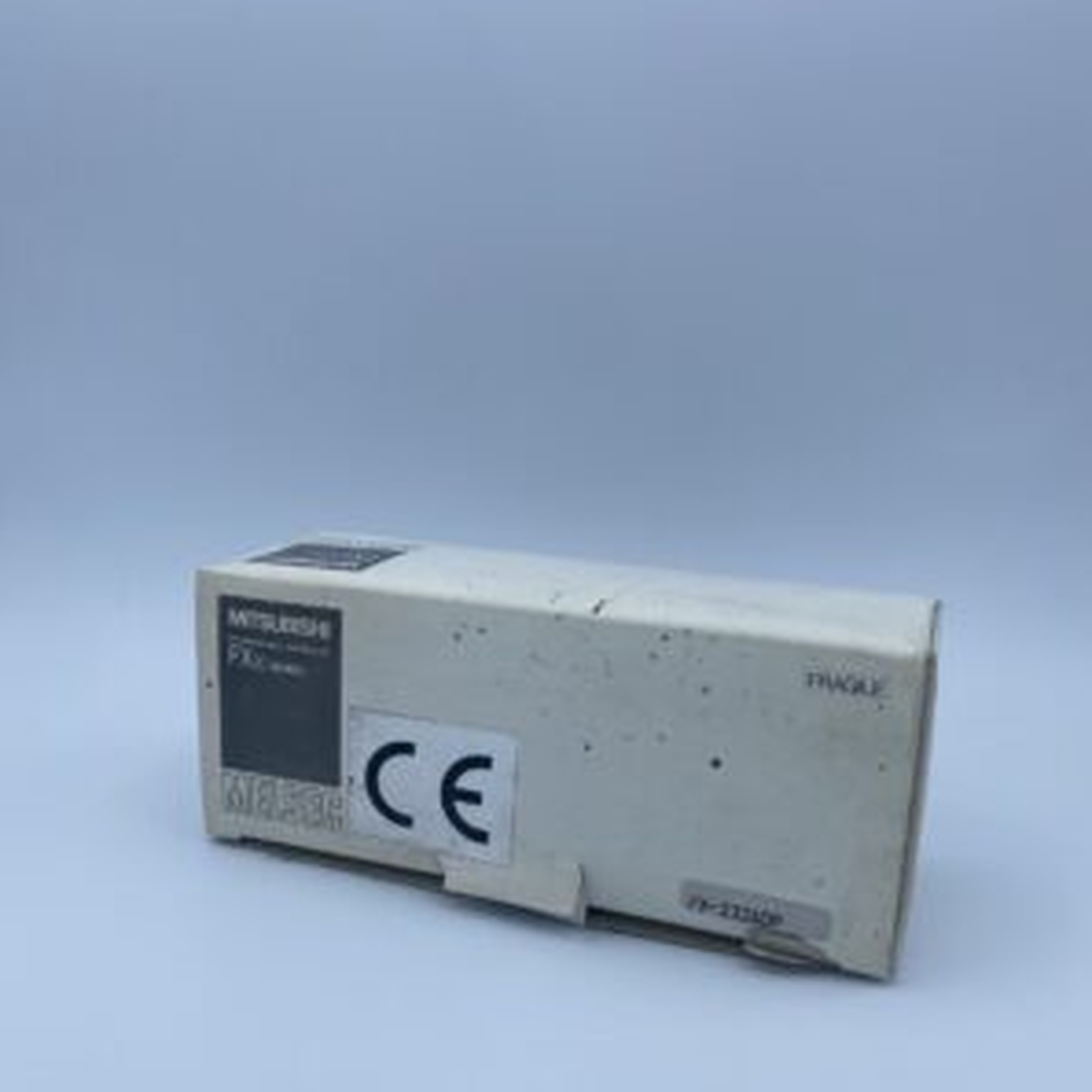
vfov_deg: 52.3
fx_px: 1106
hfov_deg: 52.5
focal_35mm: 31
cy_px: 629
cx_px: 548
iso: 32
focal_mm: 4.25
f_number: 1.8
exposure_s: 1/1808
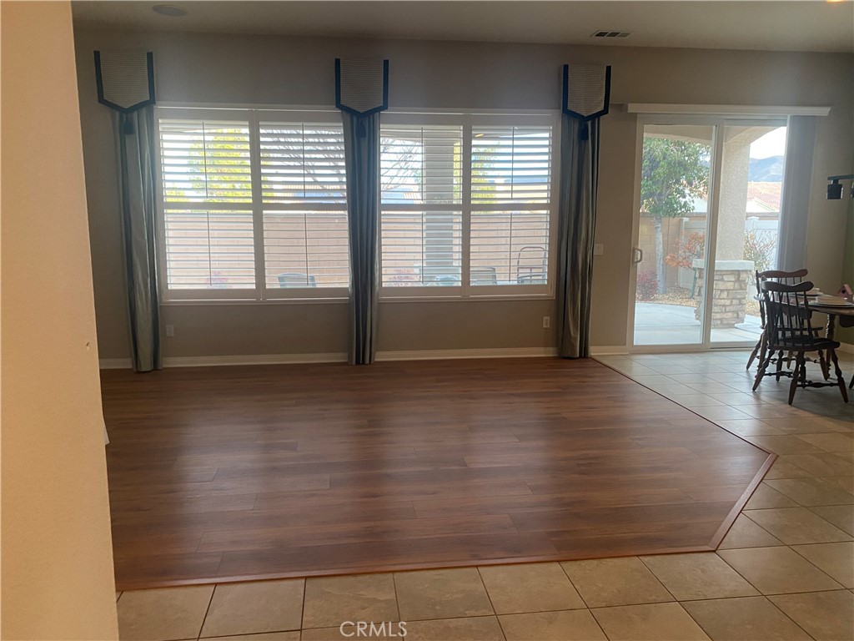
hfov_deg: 67.3
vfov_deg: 53.1
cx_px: 427
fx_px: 641
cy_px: 320
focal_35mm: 26
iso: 100
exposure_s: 1/60
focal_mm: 4.25
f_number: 1.8
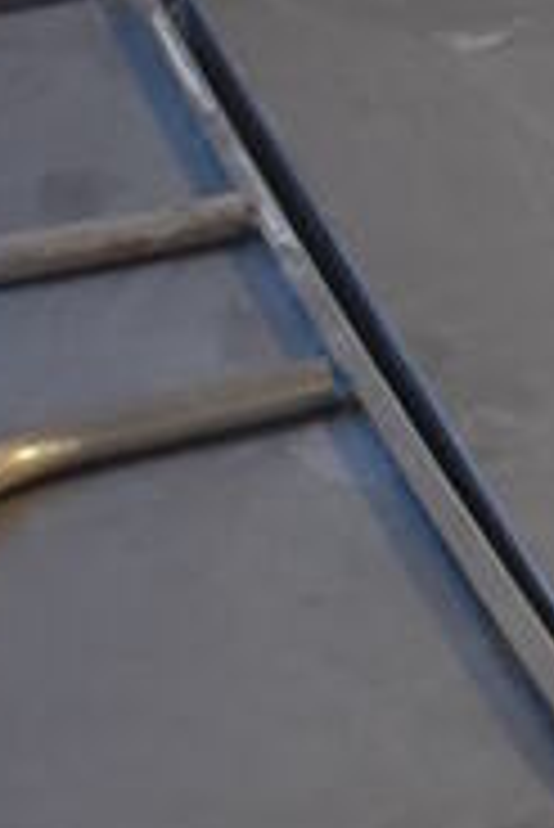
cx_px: 1311
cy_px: 466
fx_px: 3087
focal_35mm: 134
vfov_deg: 15.3
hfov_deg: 9.2
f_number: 3.5
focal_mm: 18
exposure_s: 1/125
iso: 1400
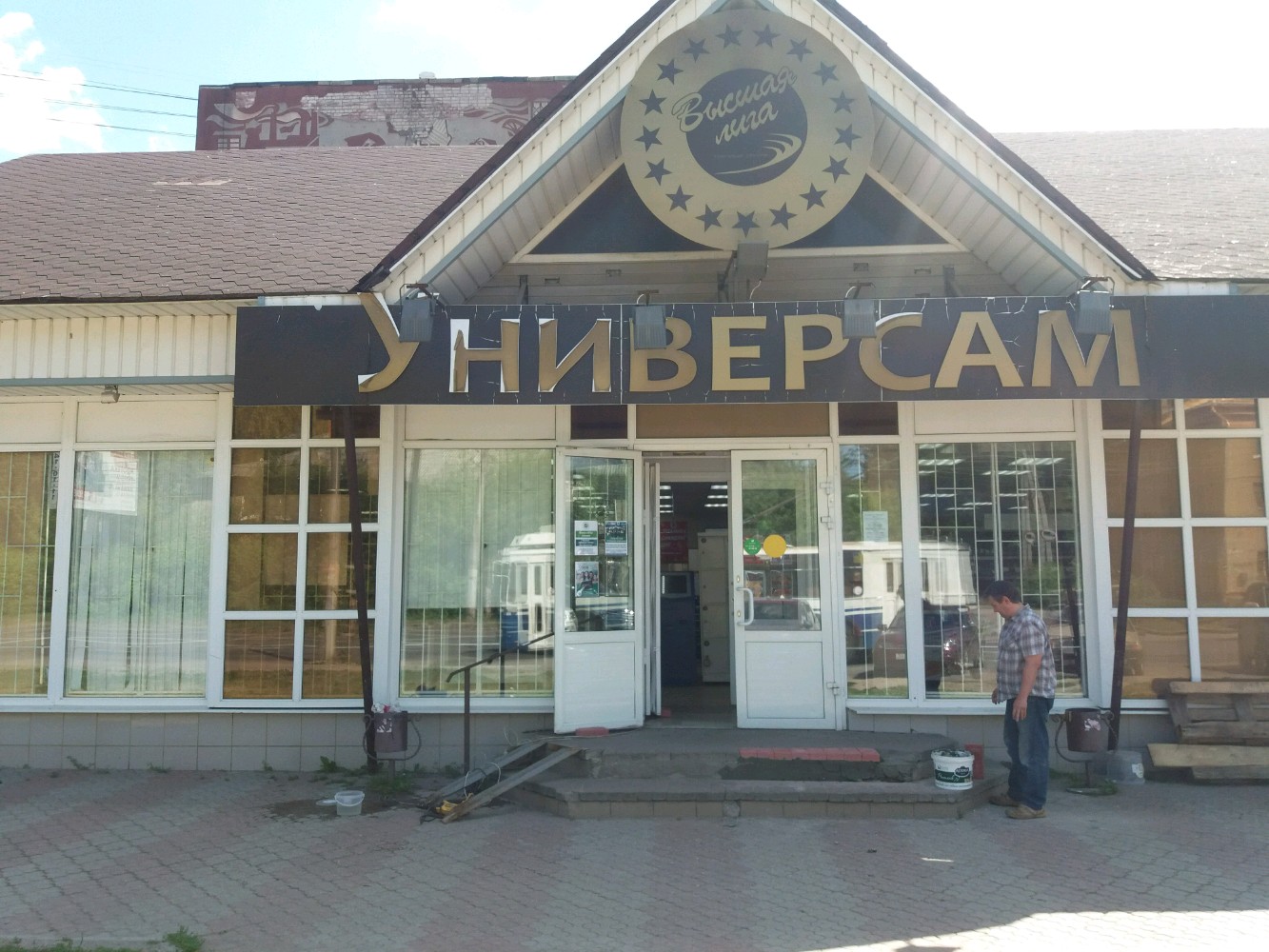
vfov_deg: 49.8
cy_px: 476
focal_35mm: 28
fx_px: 1027
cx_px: 634
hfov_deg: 63.4
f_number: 1.9
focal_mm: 3.7
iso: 64
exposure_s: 1/526
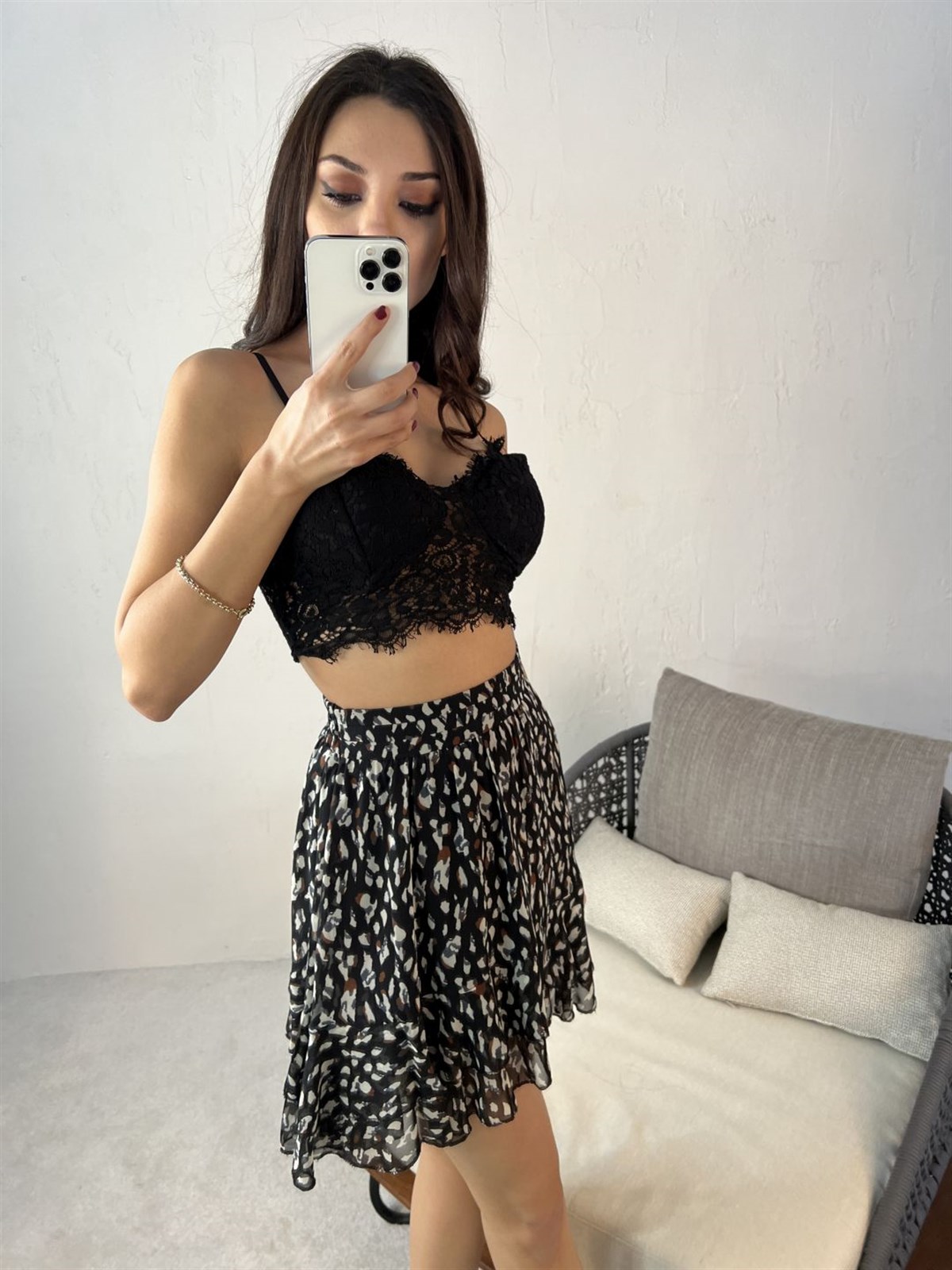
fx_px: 953
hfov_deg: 53.1
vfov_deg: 67.3
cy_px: 635
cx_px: 476
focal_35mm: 26
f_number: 1.5
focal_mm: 5.7
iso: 100
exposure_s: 1/100
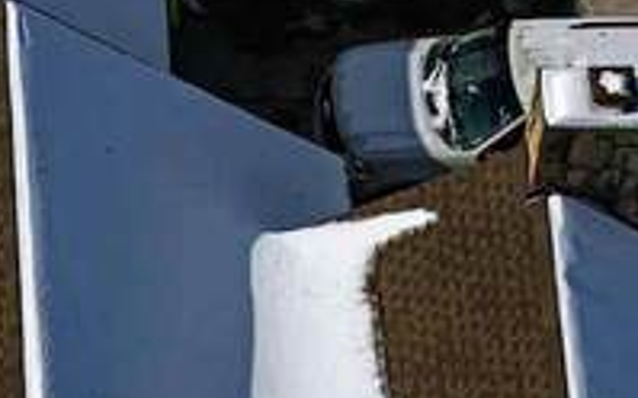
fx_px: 8304
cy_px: 748
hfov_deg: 4.3
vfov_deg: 2.7
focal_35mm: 478
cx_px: -843
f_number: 2.8
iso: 140
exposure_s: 1/8000
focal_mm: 19.35
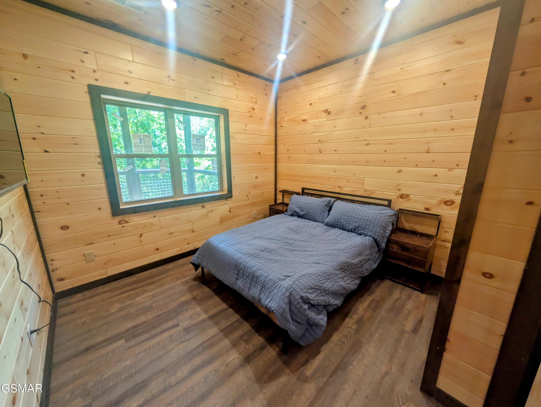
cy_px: 204
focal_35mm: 12
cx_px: 270
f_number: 1.7
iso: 93
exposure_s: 1/120
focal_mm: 2.02
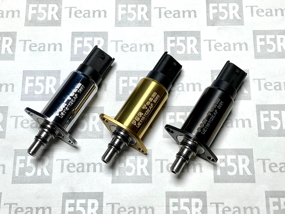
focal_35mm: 64
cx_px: 142
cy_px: 107
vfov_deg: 22.9
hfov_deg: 30.3
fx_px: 527
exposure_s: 1/100
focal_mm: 7.5
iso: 125
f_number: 2.2
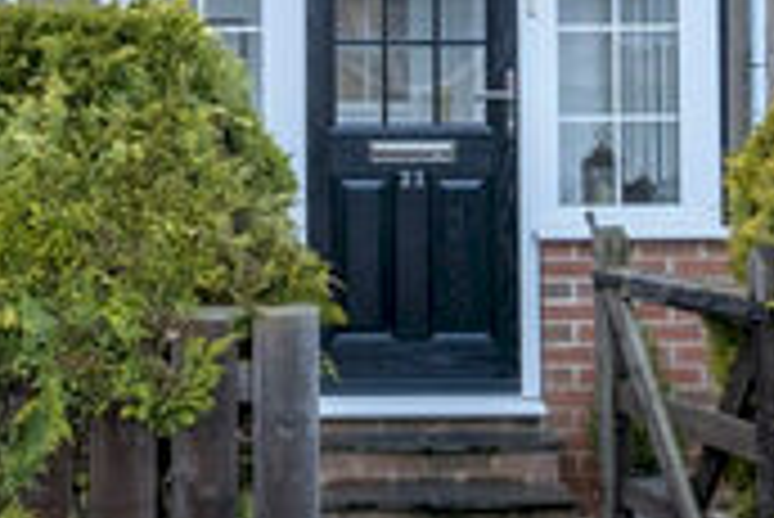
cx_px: 225
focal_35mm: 69
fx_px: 1485
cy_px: 90
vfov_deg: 19.5
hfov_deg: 28.9
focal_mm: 11.5
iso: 160
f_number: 9
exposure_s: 1/100
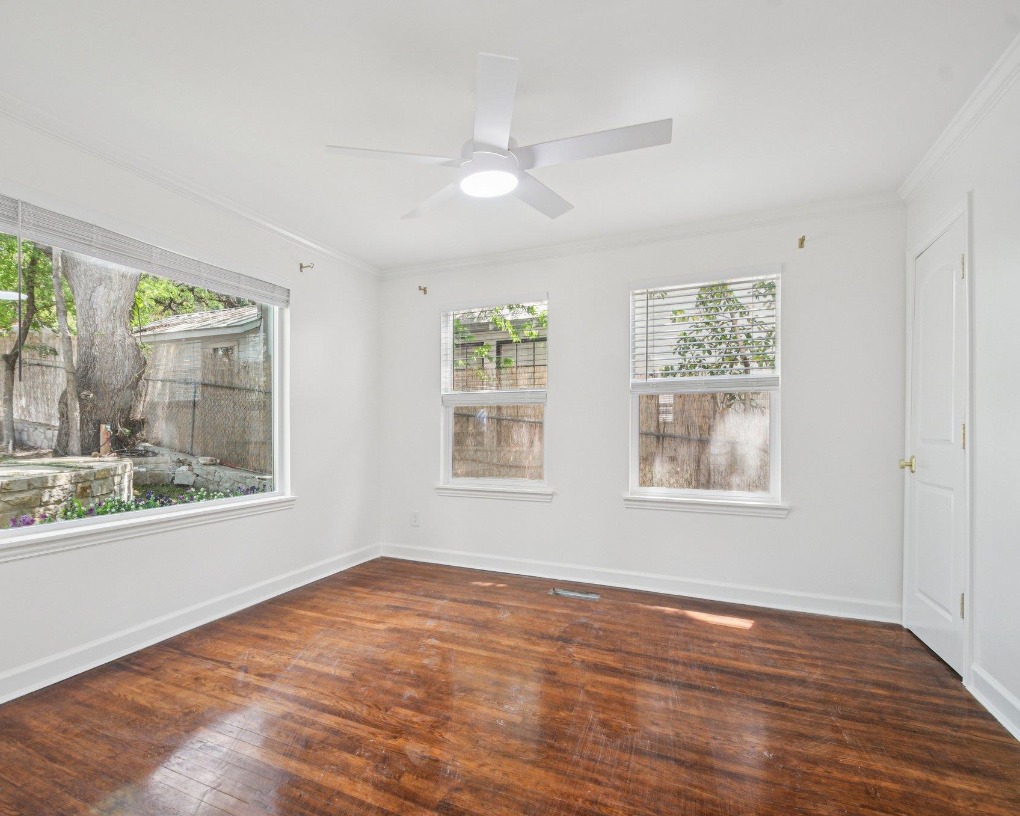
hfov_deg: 88.4
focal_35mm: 17
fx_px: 513
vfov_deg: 77.0
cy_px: 407
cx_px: 405
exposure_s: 1/20
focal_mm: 10
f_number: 8
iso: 400
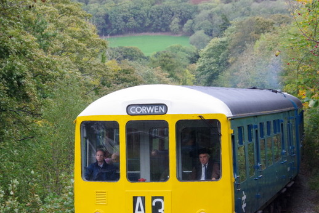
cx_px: 143
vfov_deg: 9.9
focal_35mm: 139
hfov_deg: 14.7
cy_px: 162
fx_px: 1232
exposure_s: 1/400
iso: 1250
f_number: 8
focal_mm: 60
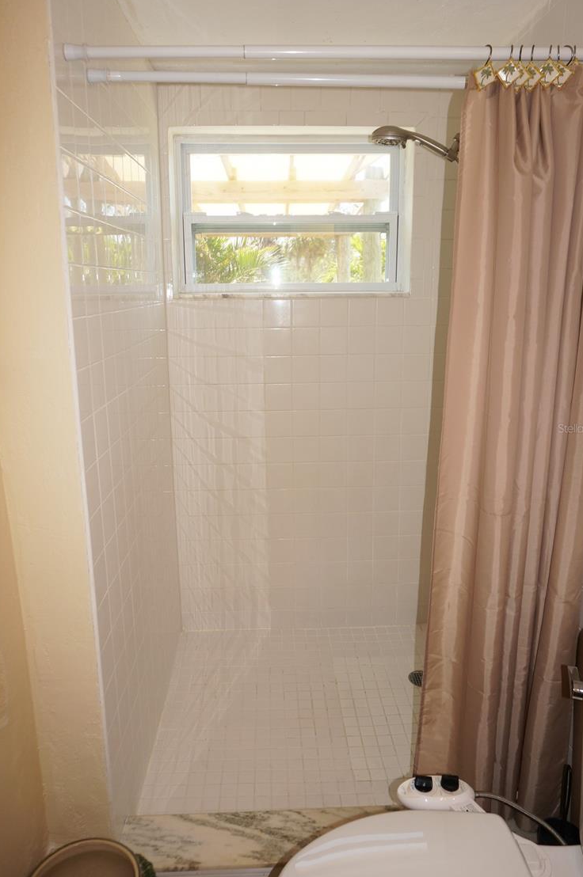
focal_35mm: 26
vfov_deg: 69.4
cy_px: 428
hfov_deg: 49.4
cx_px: 295
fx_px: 633
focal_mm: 16
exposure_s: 1/160
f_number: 4
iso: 200
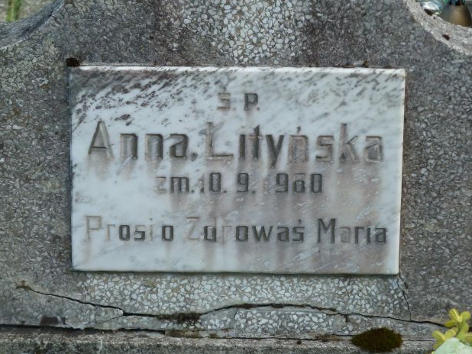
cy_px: 180
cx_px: 234
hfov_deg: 11.3
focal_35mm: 175
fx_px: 2387
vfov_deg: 8.5
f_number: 4.5
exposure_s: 1/200
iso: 160
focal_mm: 27.8
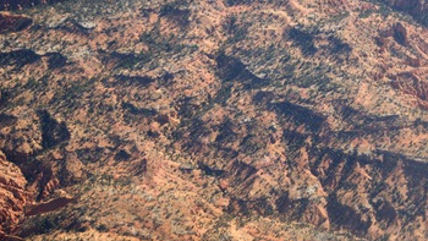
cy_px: 85
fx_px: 963
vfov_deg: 14.2
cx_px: 275
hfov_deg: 25.0
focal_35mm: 85
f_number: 4.8
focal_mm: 35
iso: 280
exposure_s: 1/1000
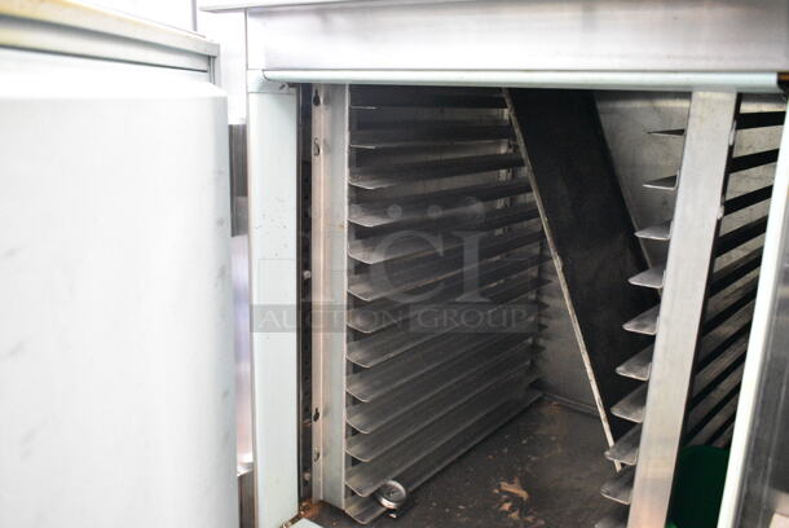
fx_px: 658
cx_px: 394
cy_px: 264
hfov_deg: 61.9
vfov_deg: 43.7
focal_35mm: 30
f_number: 3.8
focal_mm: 20
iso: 5600
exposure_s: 1/30
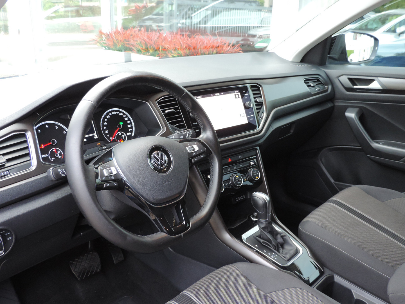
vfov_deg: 42.9
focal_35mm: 33
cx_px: 202
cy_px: 152
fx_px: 386
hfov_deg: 55.4
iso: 400
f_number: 3.2
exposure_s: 1/25
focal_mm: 5.8
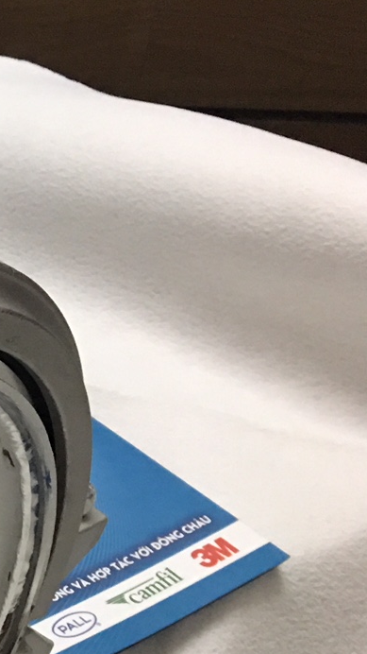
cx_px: -546
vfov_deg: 23.0
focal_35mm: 92
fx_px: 1592
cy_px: 487
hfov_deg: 10.9
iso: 80
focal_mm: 4.15
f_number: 2.2
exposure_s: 1/10
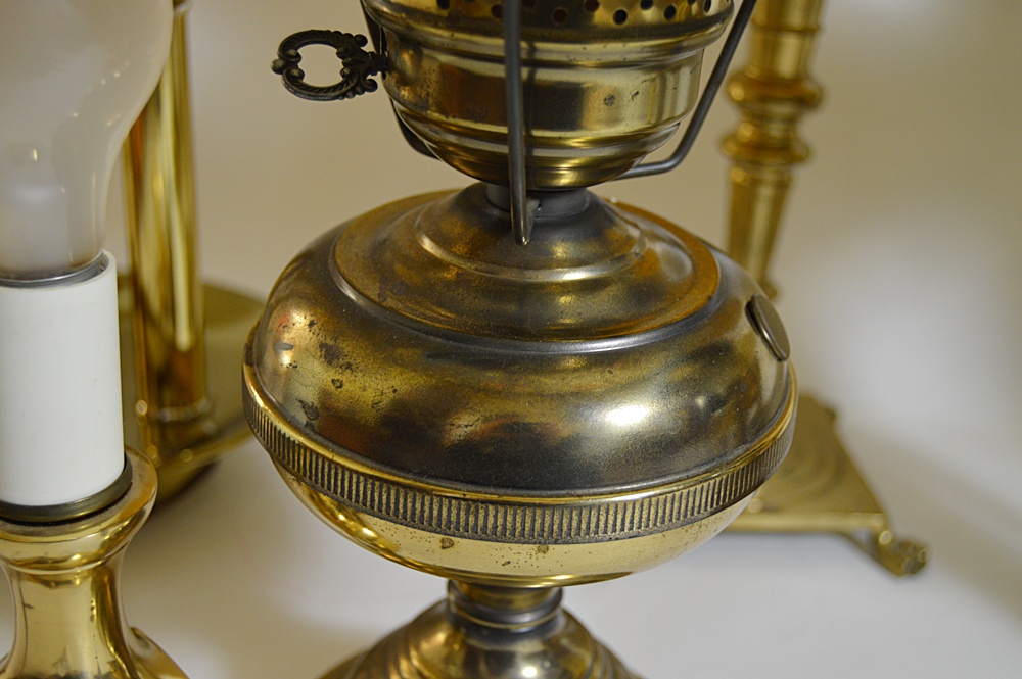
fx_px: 1489
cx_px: 511
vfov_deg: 25.7
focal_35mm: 52
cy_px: 340
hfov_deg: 37.9
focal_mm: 35
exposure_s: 1/60
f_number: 4.5
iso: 560
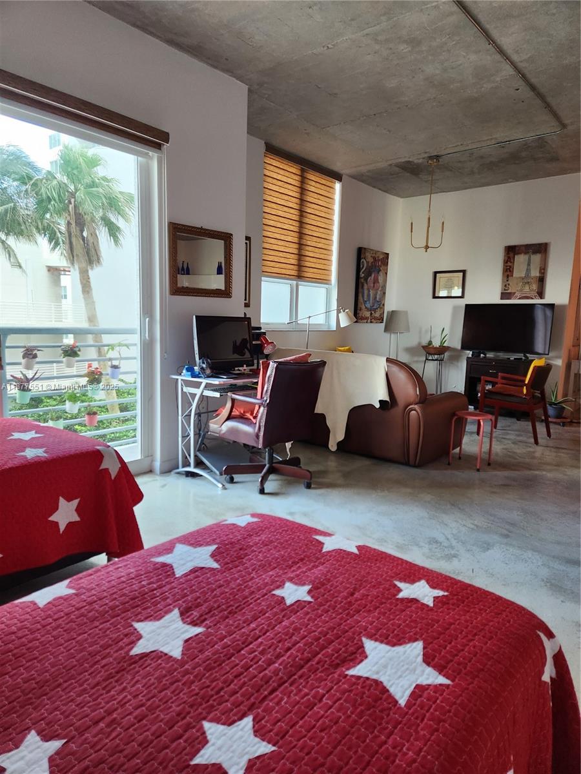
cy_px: 387
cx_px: 290
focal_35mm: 23
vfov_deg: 73.9
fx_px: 515
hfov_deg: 58.9
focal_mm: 5.4
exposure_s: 1/120
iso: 250
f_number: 1.8
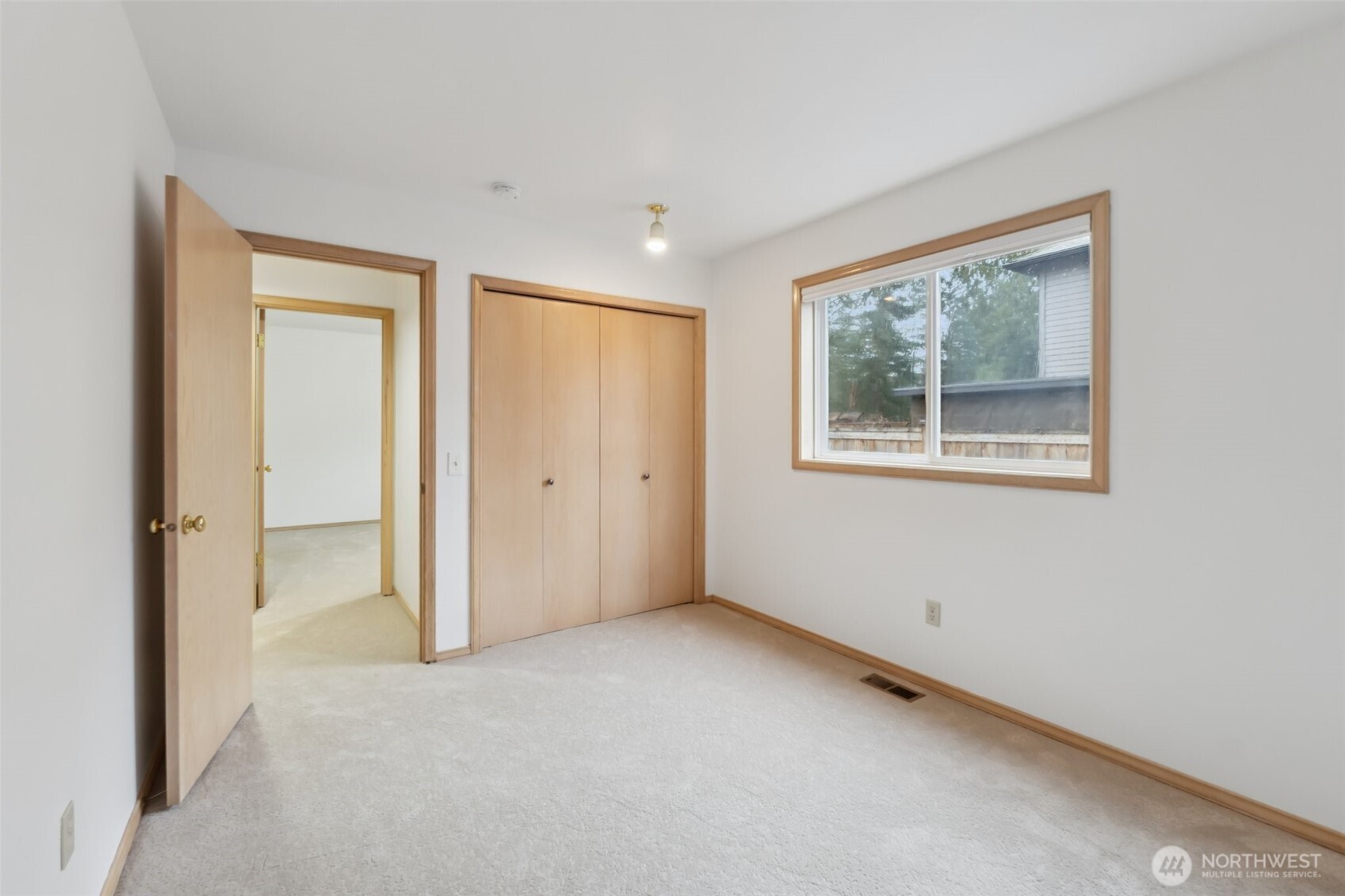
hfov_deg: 100.4
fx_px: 560
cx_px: 672
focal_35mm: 15
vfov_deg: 77.3
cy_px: 448
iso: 200
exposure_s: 1/2.5
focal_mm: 10
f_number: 9
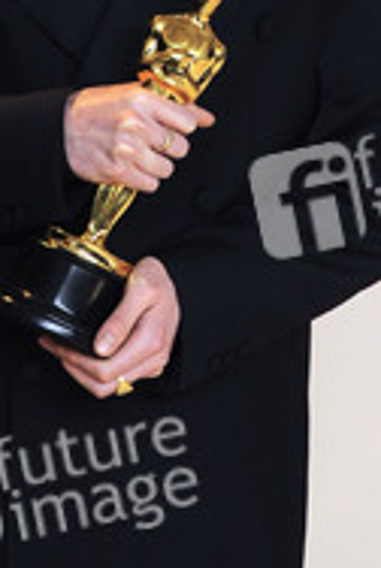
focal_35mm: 425
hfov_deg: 3.2
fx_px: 6722
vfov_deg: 4.8
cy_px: 36
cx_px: 132
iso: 2000
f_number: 5.6
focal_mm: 200
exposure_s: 1/200
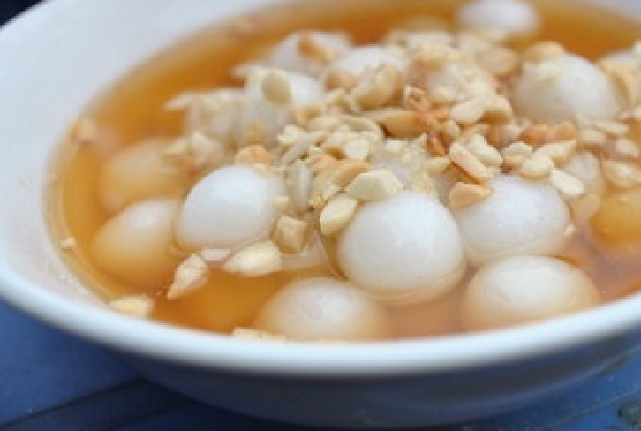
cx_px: 374
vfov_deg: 22.0
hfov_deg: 32.2
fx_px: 1107
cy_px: 166
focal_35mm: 62
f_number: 4.5
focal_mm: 30
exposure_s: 1/160
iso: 400
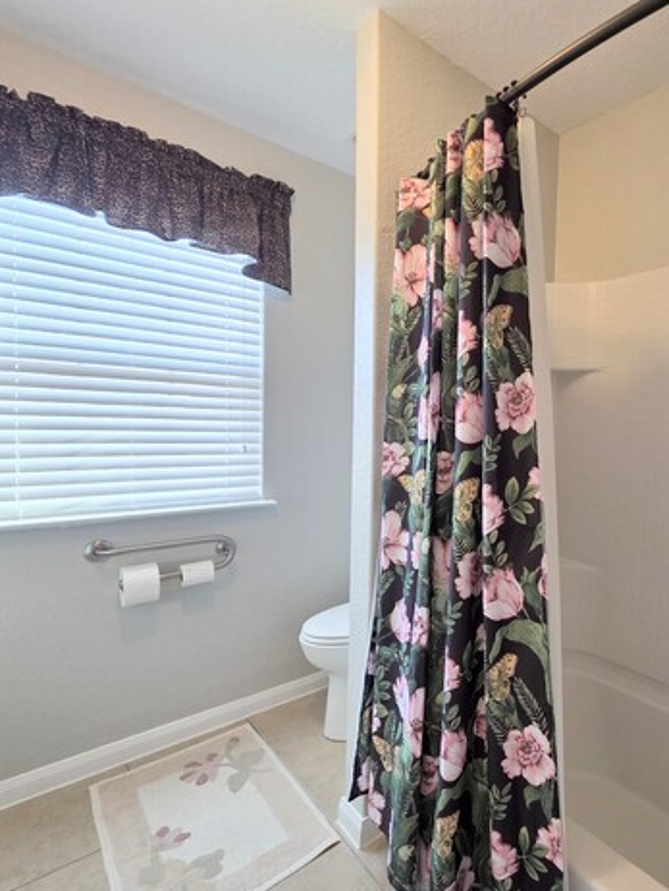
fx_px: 463
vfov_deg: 87.7
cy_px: 440
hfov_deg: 66.3
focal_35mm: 18
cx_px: 517
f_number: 1.9
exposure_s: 1/120
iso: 200
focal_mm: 2.2
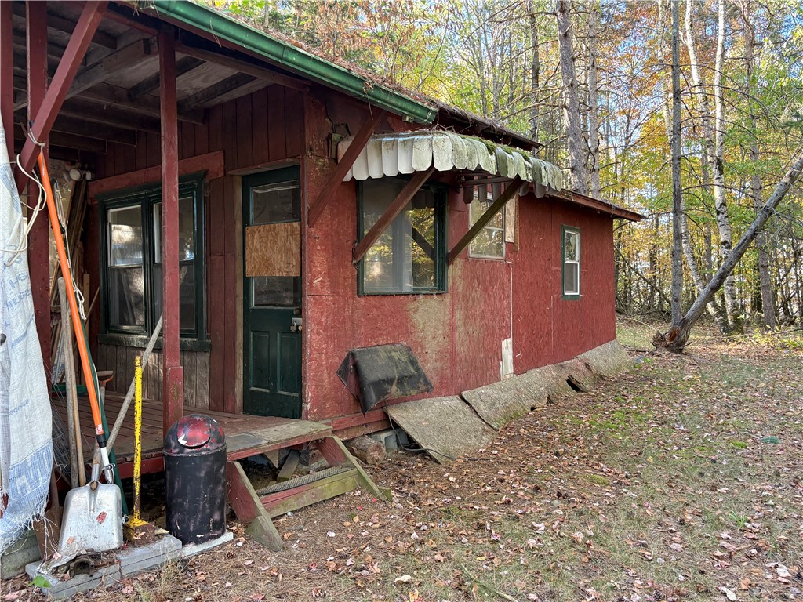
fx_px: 603
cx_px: 402
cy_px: 301
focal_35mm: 26
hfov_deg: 67.3
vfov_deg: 53.1
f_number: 1.6
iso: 125
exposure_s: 1/63
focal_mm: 5.96
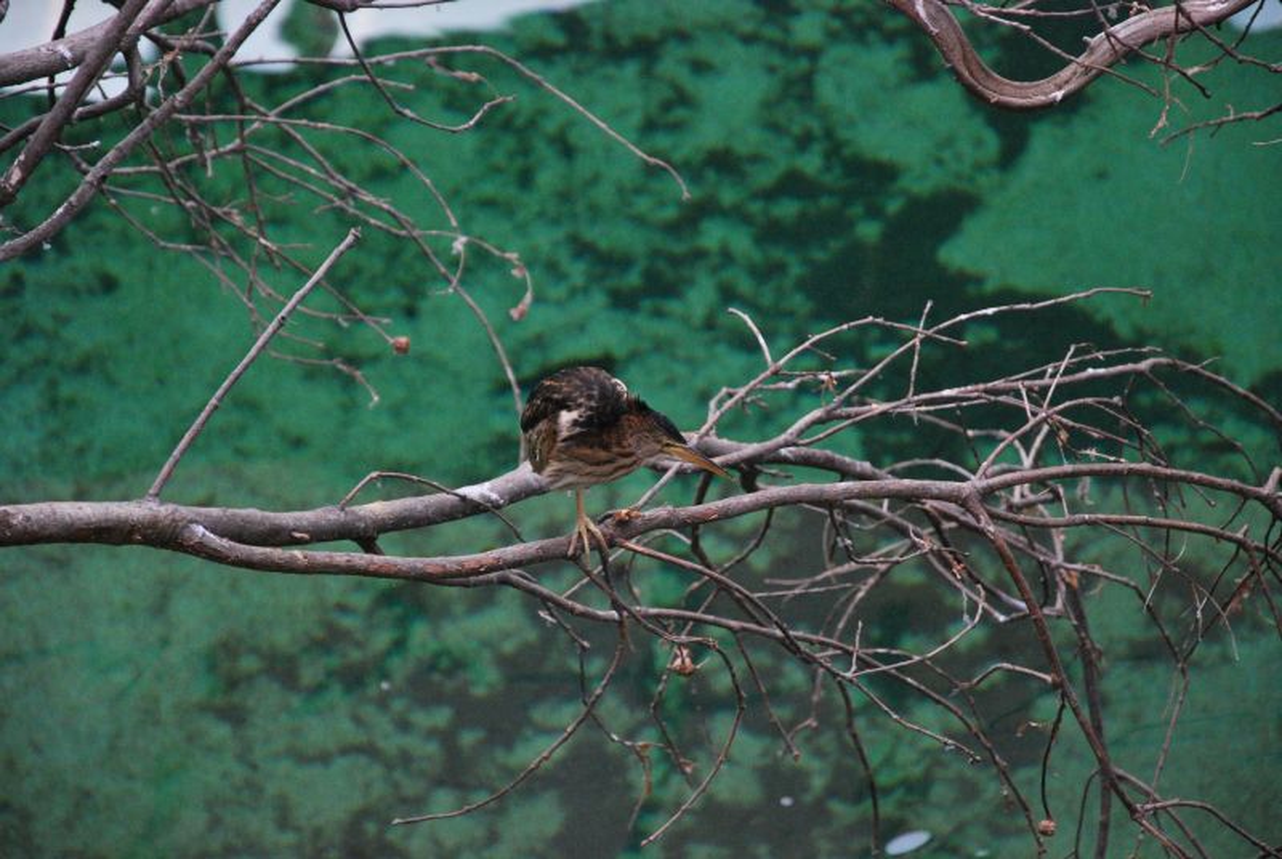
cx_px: 641
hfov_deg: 13.0
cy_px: 430
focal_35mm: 158
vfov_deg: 8.7
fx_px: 5617
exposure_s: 1/125
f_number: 5.6
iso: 1400
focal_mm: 105
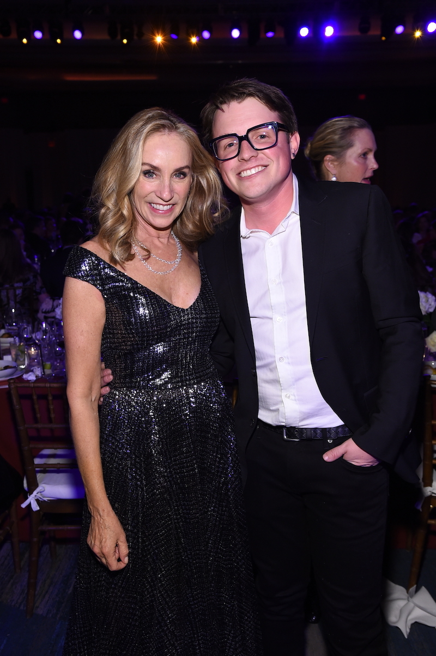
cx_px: 218
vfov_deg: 55.8
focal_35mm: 34
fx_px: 619
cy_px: 328
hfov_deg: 38.8
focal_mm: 34
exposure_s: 1/250
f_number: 6.3
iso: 2500
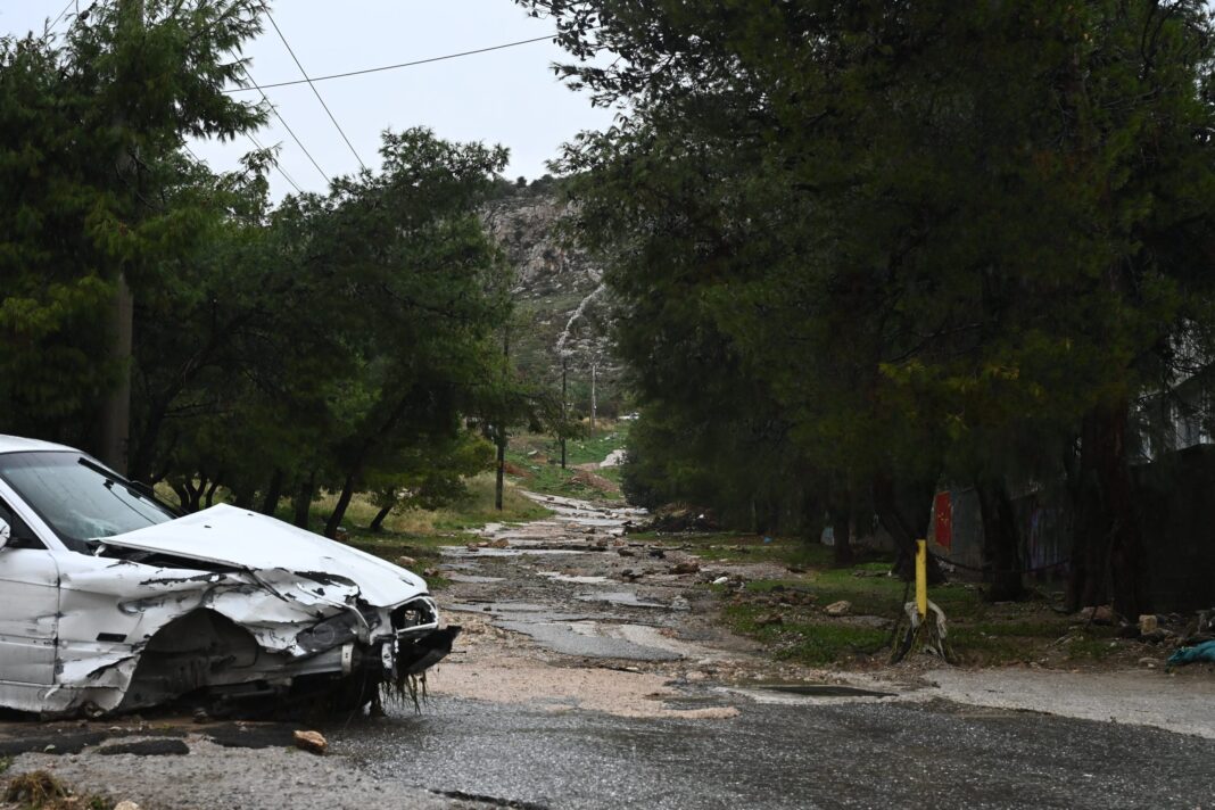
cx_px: 608
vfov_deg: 25.1
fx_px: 1822
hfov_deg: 36.9
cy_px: 405
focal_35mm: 54
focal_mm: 54
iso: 2000
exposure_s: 1/500
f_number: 6.3
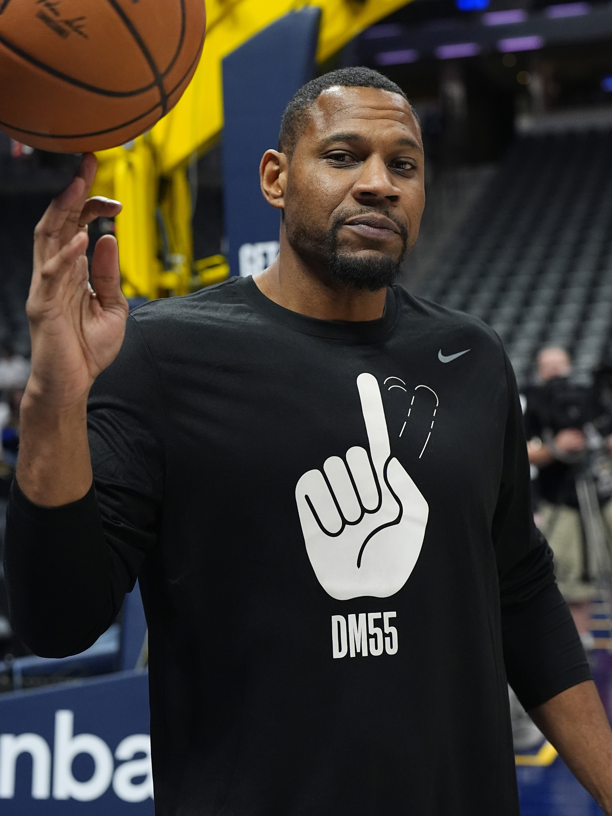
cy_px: 382
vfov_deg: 30.7
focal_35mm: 63
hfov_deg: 23.3
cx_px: 317
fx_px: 1485
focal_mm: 50
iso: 3200
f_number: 3.2
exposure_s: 1/1250
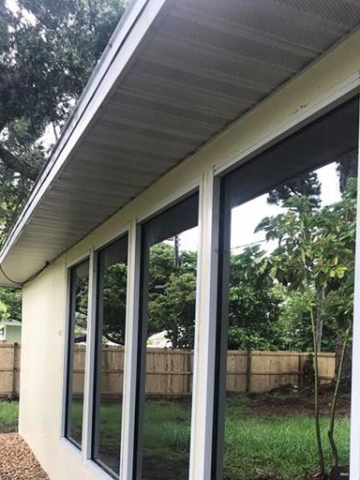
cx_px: 260
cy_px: 350
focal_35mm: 42
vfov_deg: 43.6
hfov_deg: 33.8
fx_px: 582
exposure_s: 1/267
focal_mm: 3.99
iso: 20
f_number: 1.8
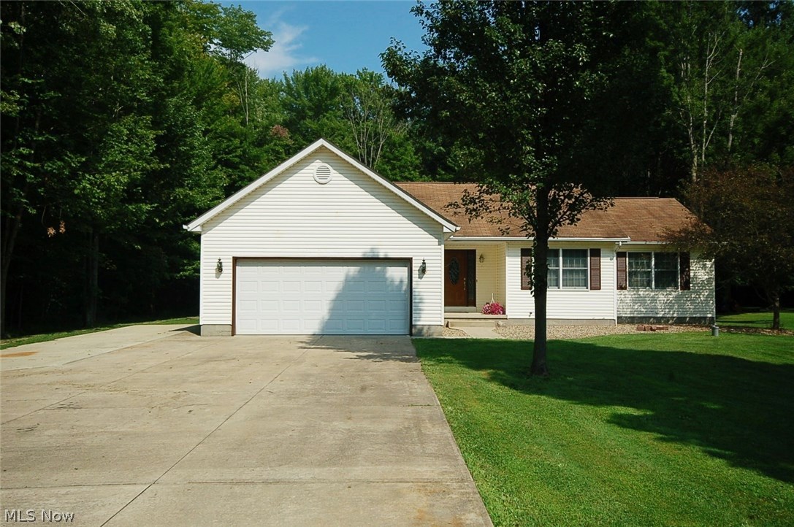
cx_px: 397
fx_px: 661
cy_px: 264
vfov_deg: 43.5
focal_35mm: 30
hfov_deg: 62.0
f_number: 10
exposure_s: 1/400
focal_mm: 20
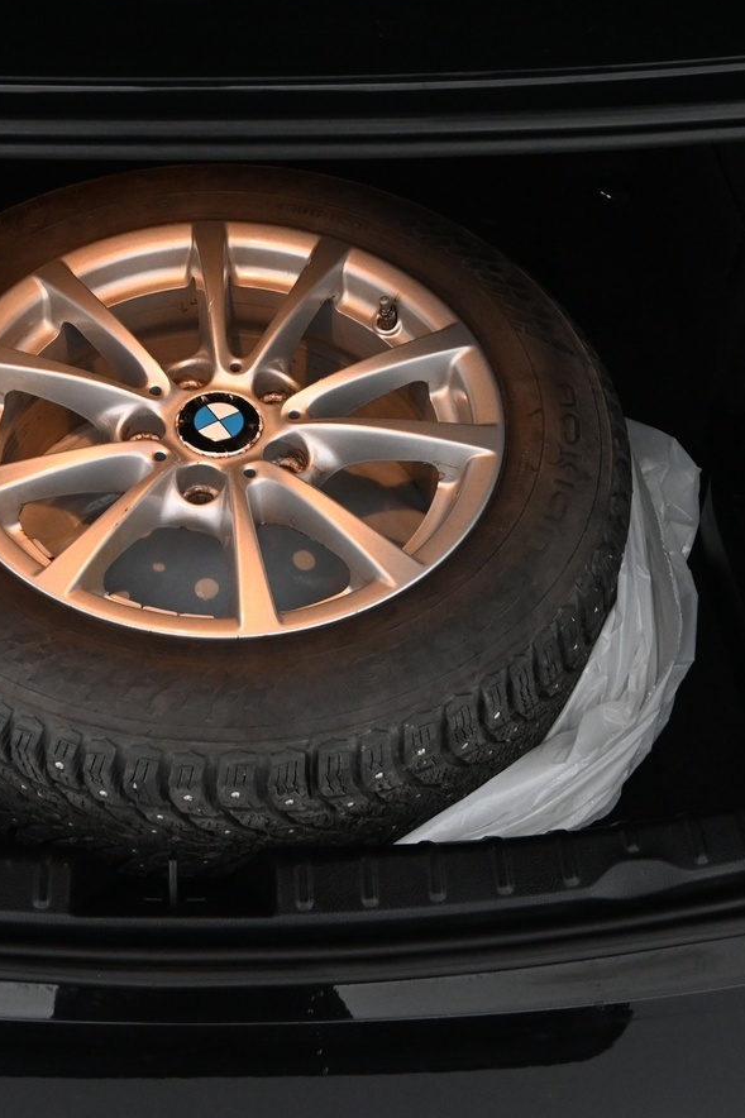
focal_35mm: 44
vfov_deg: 44.3
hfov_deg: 30.1
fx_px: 1366
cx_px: 200
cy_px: 445
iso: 1600
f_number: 3.5
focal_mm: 16
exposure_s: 1/40
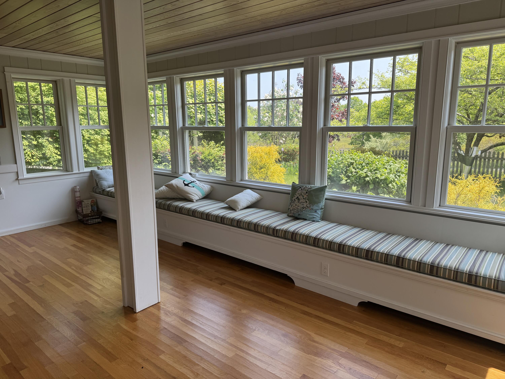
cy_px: 190
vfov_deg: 56.8
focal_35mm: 24
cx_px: 252
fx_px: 350
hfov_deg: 71.6
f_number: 1.78
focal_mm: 6.76
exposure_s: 1/390
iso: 80
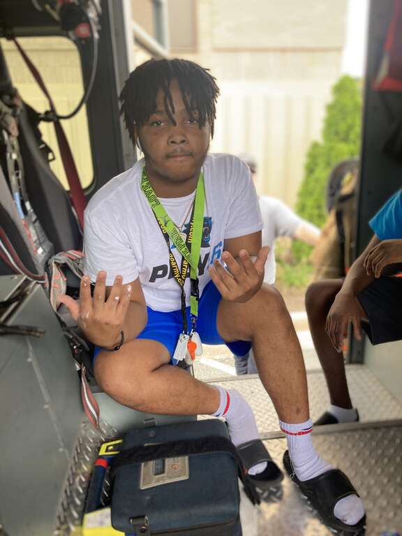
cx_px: 201
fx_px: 434
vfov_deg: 63.4
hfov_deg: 49.7
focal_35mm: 28
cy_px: 268
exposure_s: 1/121
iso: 50
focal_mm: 3.99
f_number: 1.8
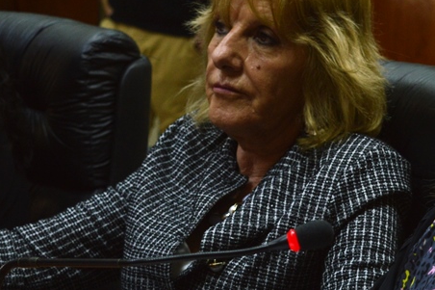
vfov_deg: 8.4
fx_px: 1969
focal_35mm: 163
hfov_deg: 12.5
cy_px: 231
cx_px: 435
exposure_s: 1/60
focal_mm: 48
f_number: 5.3
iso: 400
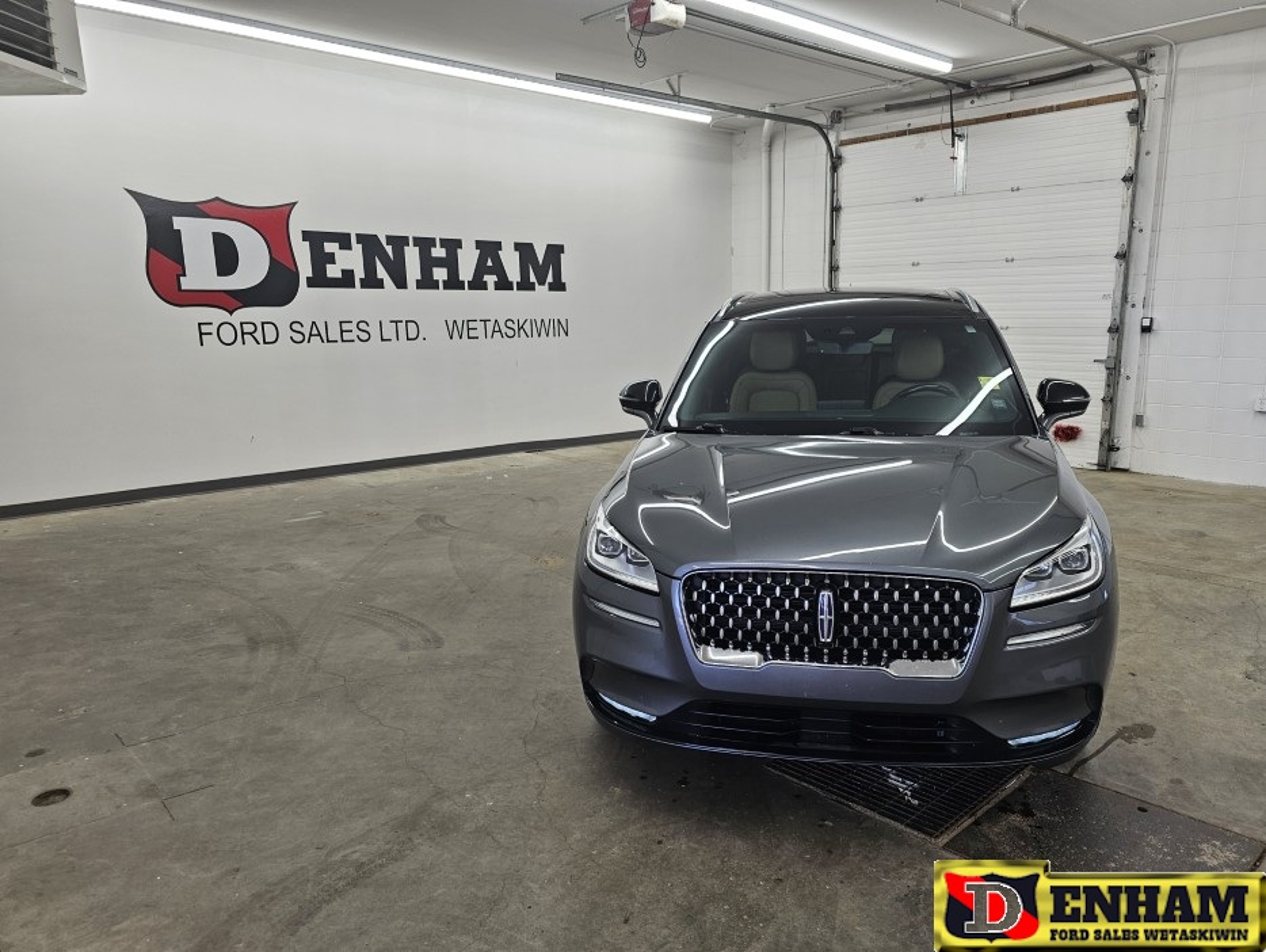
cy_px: 476
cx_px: 633
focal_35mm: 23
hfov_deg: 73.9
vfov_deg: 58.9
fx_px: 842
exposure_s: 1/120
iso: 50
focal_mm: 6.3
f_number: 1.7
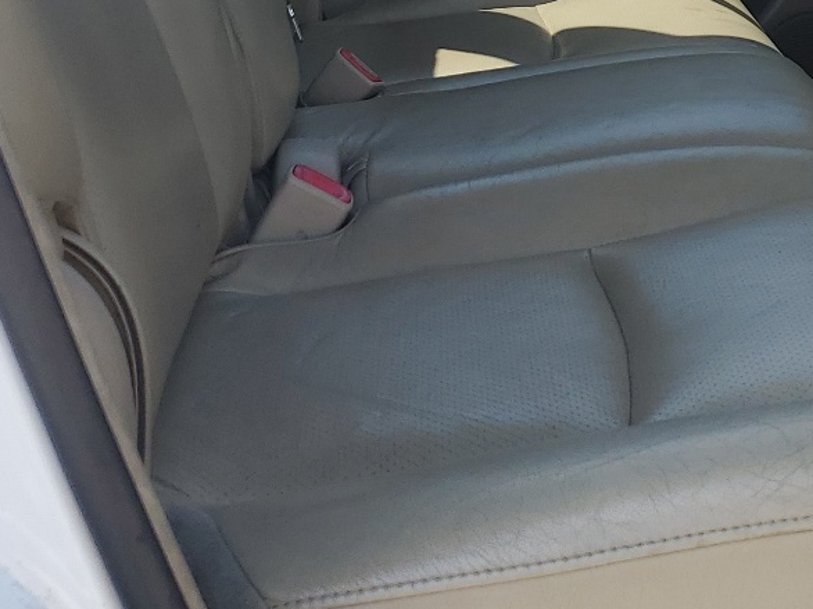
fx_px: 1667
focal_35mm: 71
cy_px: -51
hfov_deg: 26.6
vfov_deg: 19.8
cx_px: 705
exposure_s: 1/625
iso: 50
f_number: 1.5
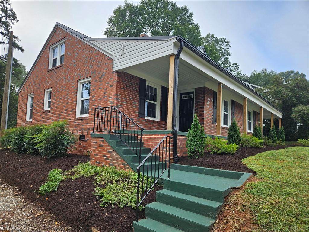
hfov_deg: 73.9
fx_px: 205
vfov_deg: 58.9
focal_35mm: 23
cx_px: 154
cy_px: 116
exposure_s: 1/532
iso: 25
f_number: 1.8
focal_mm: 5.4
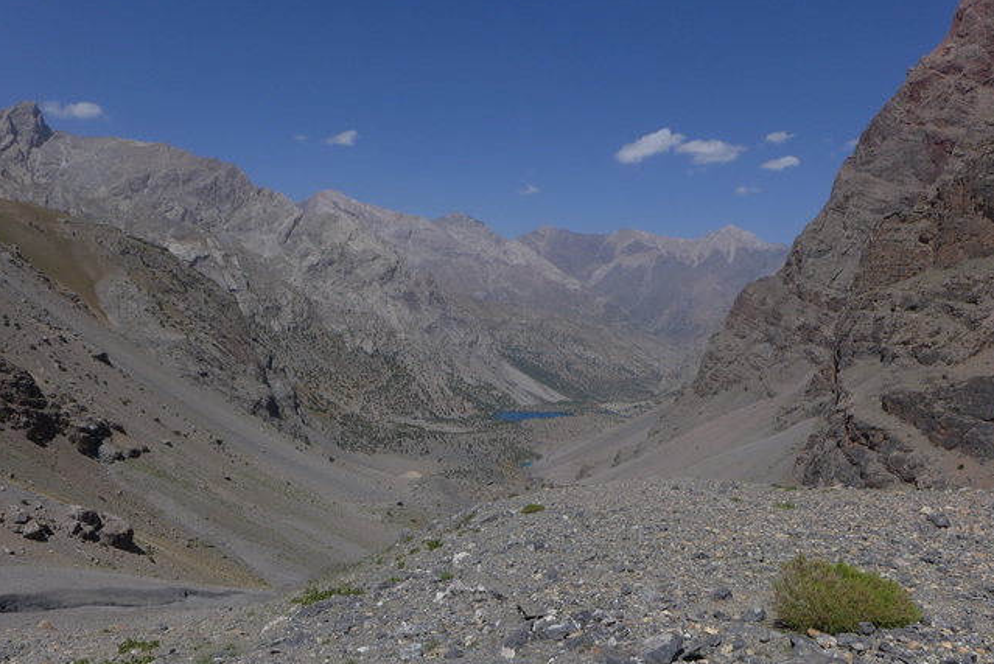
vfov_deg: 47.9
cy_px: 367
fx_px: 746
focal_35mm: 27
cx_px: 494
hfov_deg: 67.3
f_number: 4
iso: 80
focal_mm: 4.7
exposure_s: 1/1600
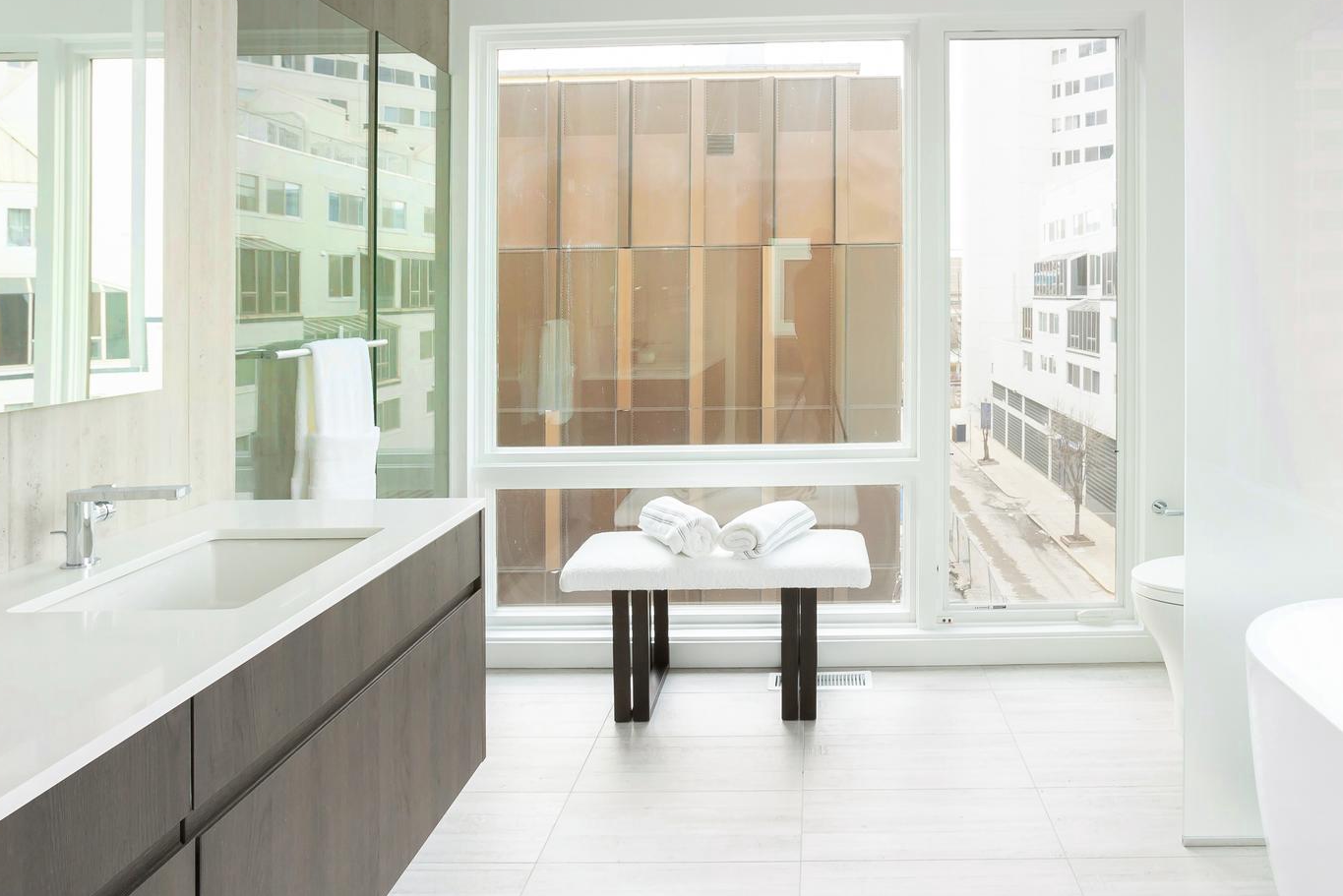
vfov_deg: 52.1
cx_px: 806
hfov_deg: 72.9
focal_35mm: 24
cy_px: 296
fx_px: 896
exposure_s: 1/50
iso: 640
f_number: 10
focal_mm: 16
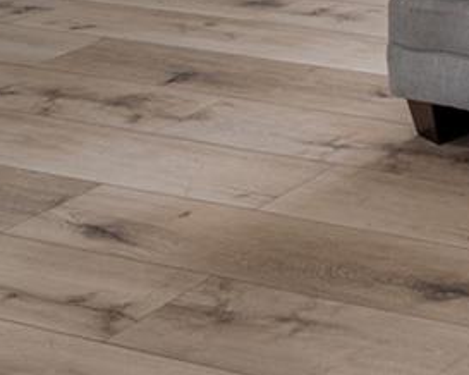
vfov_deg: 13.9
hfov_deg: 14.7
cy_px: -442
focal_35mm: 88
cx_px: 1099
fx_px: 1221
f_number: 9
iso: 100
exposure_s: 1/5
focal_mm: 16
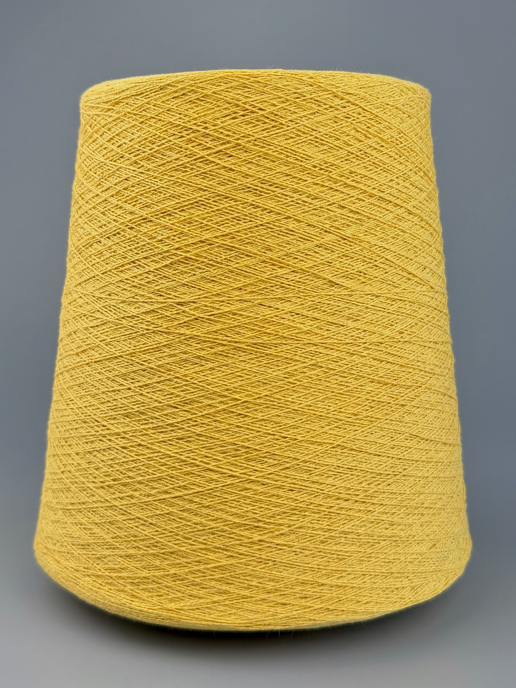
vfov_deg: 71.6
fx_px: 477
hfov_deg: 56.8
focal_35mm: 24
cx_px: 258
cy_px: 344
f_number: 1.78
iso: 80
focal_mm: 6.76
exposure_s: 1/878
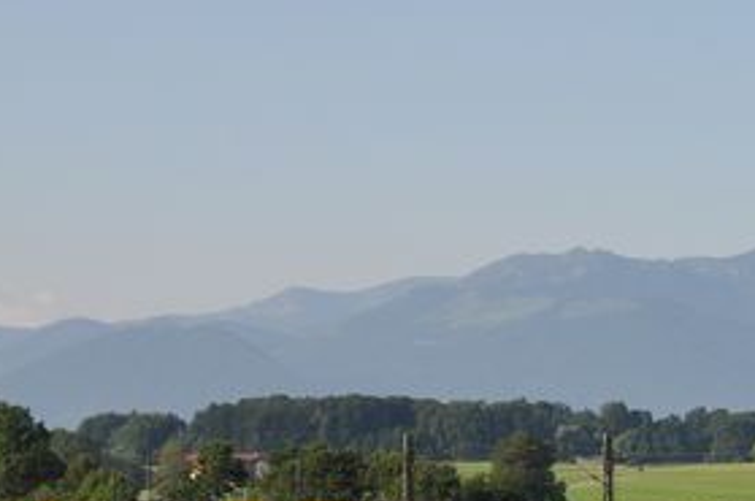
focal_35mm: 220
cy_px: 309
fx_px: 4606
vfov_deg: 6.2
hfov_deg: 9.1
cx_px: 1237
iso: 250
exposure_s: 1/500
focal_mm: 40
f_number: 9
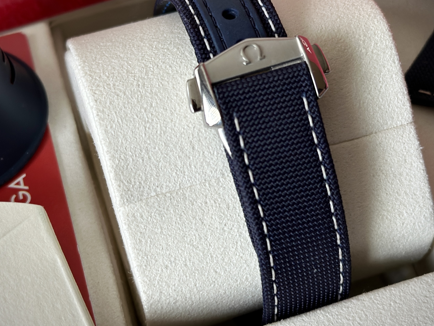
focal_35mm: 65
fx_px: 815
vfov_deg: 22.5
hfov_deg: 29.8
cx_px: 198
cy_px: 107
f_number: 1.78
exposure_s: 1/60
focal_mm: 6.86
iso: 125
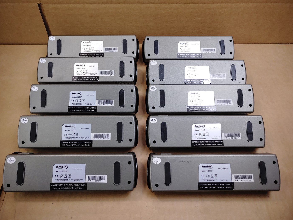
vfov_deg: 51.3
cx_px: 143
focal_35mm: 27
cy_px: 110
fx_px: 229
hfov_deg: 65.3
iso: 50
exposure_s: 1/202
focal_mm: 4.36
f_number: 1.8
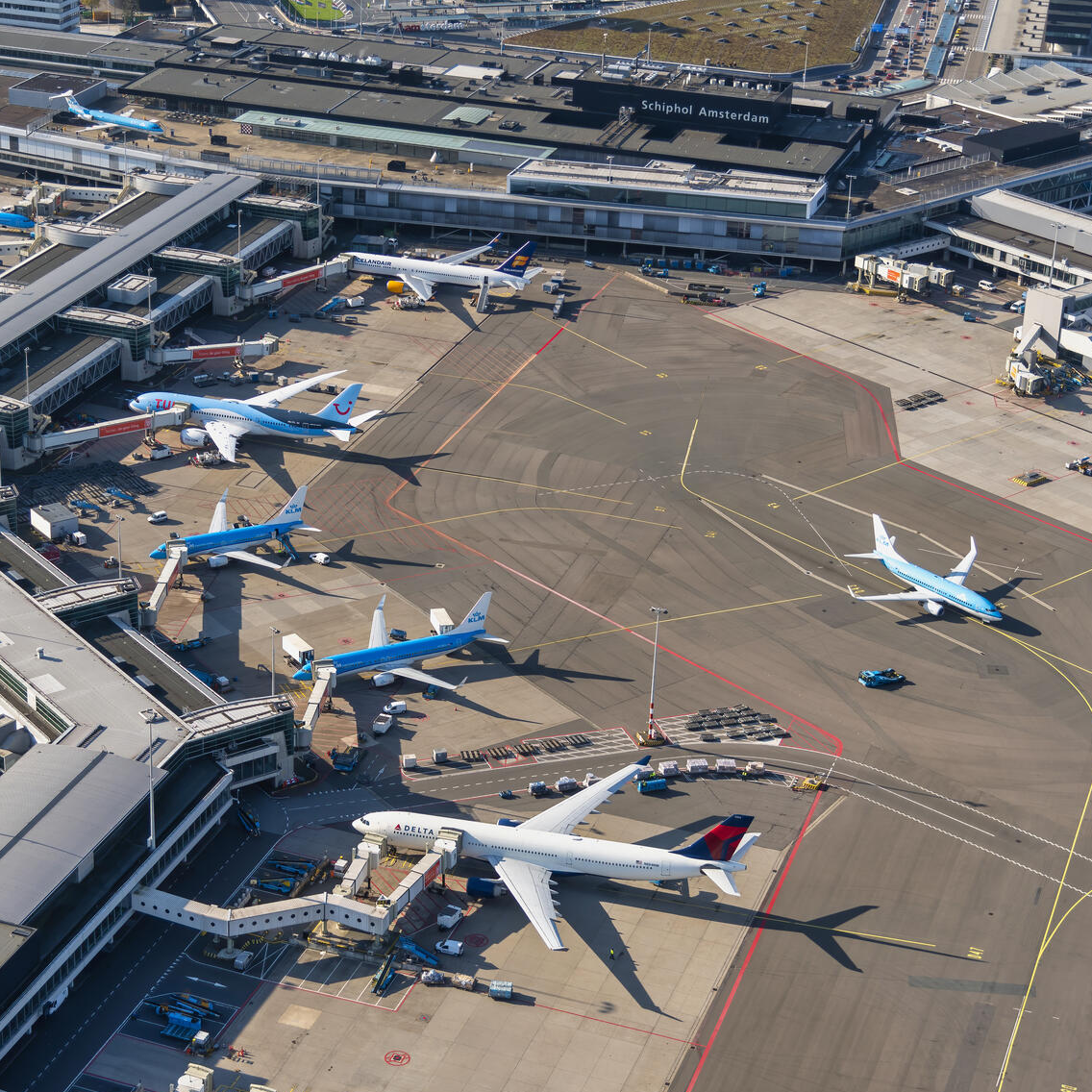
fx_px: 2534
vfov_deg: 24.3
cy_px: 545
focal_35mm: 71
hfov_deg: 24.2
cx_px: 374
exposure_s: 1/2000
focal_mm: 55
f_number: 4
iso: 220
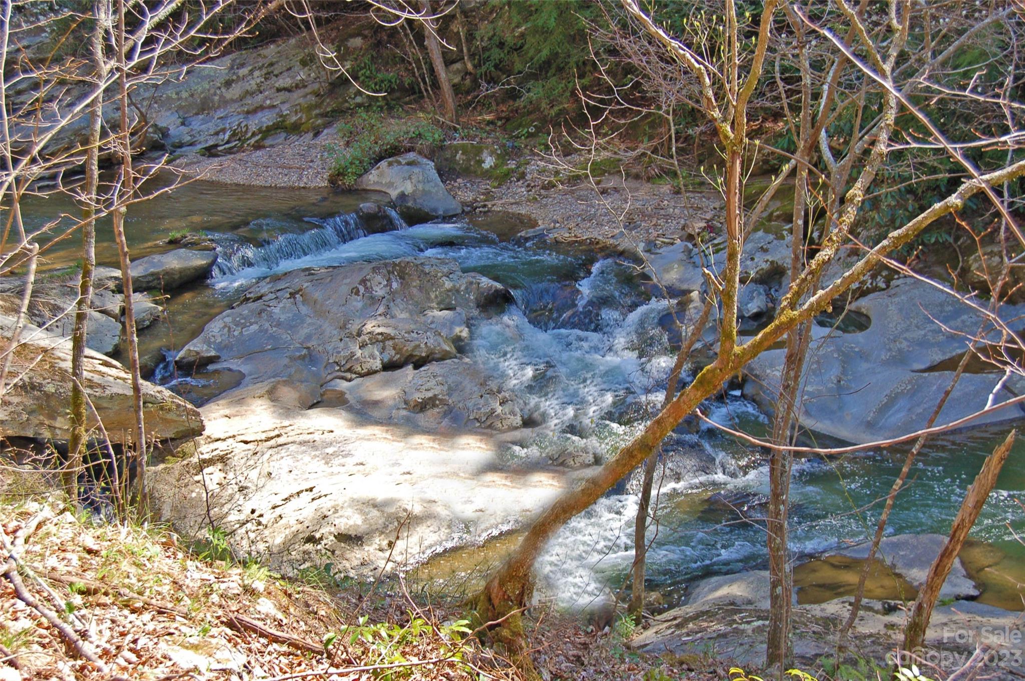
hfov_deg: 35.1
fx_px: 1621
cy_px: 340
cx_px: 512
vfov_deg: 23.7
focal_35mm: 57
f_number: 6.3
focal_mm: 38
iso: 200
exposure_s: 1/125
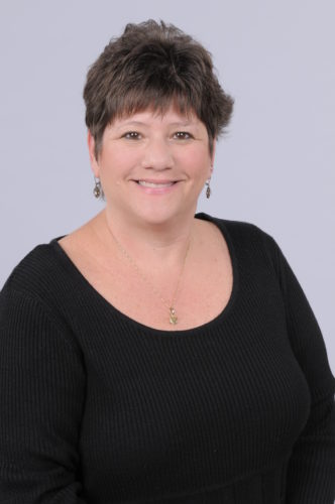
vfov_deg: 19.5
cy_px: 252
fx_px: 1470
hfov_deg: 13.0
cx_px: 168
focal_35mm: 105
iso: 200
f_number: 9.5
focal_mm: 70
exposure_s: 1/125
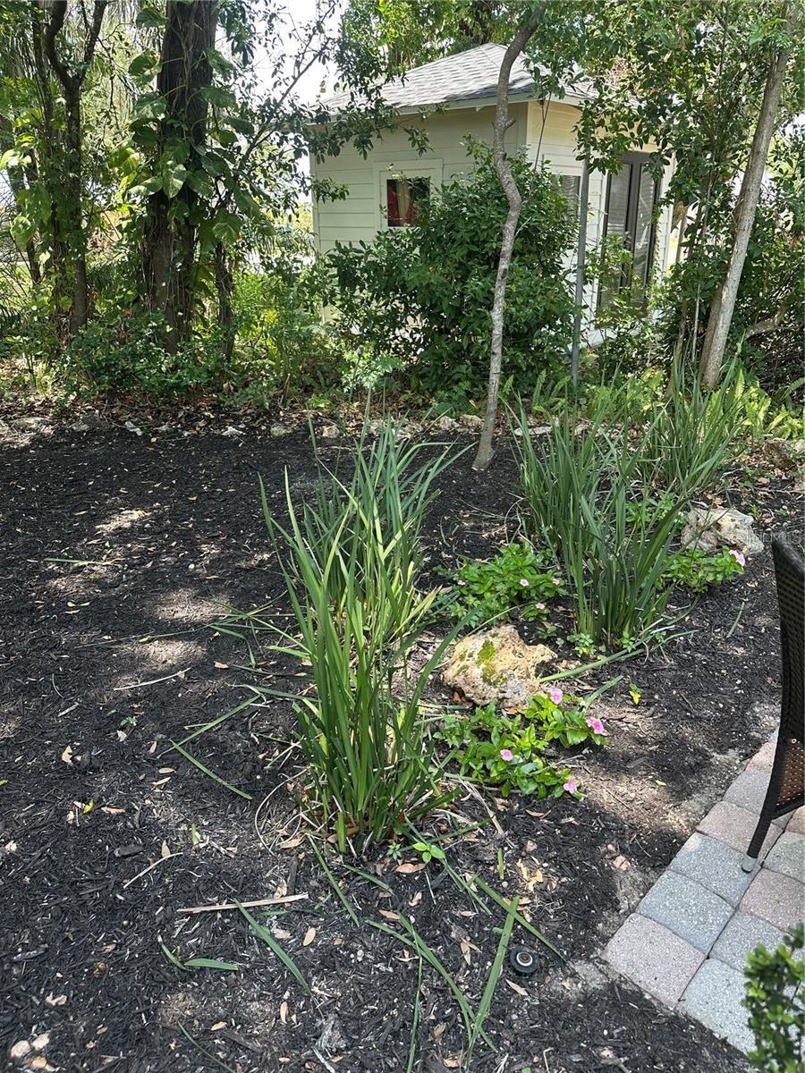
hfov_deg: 56.8
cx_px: 402
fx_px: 744
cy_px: 536
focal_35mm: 24
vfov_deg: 71.6
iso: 80
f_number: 1.78
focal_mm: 6.86
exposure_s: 1/220
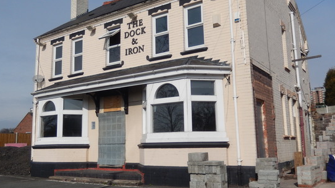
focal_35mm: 36
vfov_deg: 32.8
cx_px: 140
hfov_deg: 55.0
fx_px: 320
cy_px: 92
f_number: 7.2
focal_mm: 5.1
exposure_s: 1/800
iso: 125
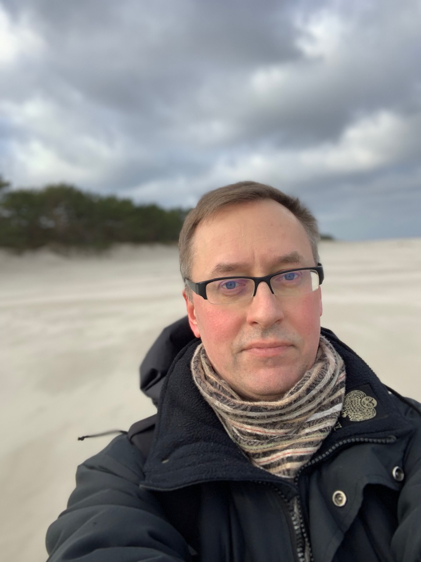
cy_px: 281
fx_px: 519
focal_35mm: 32
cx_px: 210
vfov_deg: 56.8
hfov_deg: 44.2
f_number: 2.2
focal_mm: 2.87
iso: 16
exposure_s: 1/388
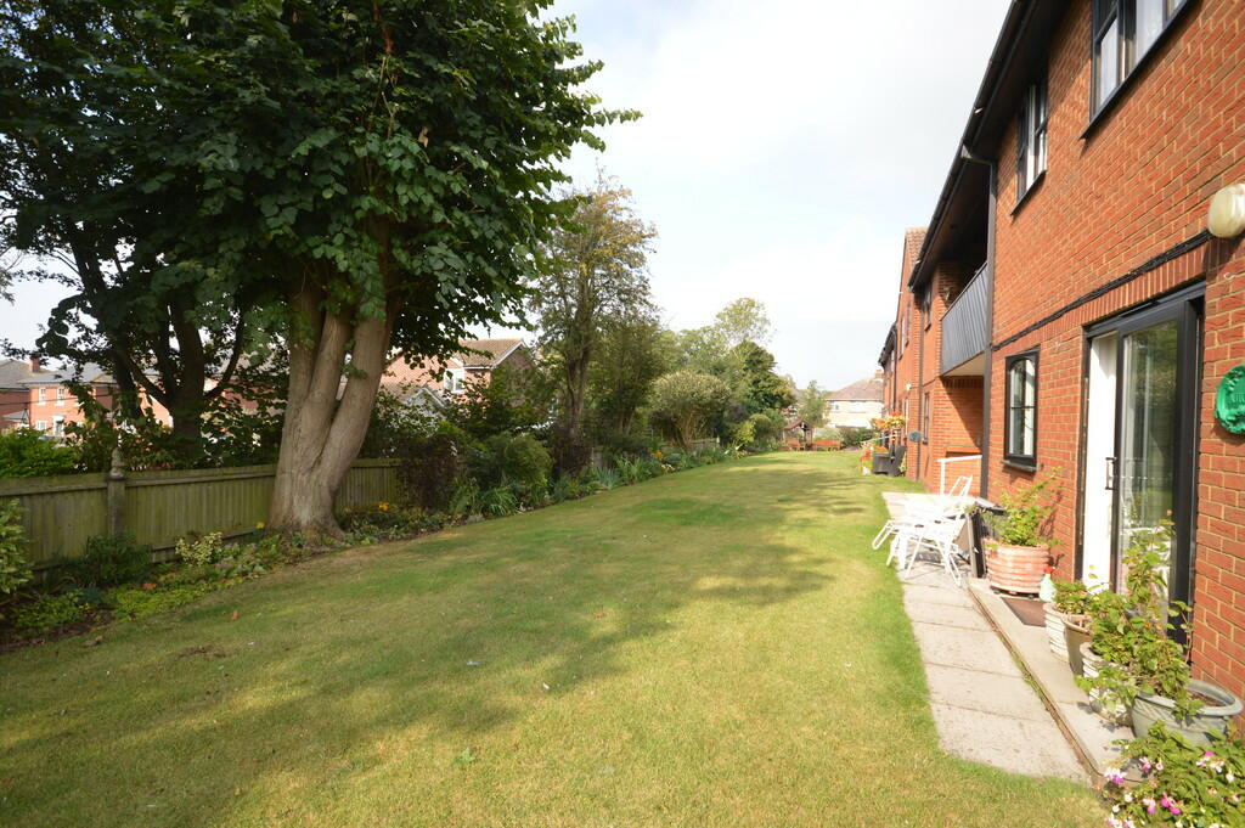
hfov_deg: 92.5
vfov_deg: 69.6
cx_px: 622
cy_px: 414
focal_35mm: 17
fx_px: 596
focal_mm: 11.5
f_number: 6.3
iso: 100
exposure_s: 1/160
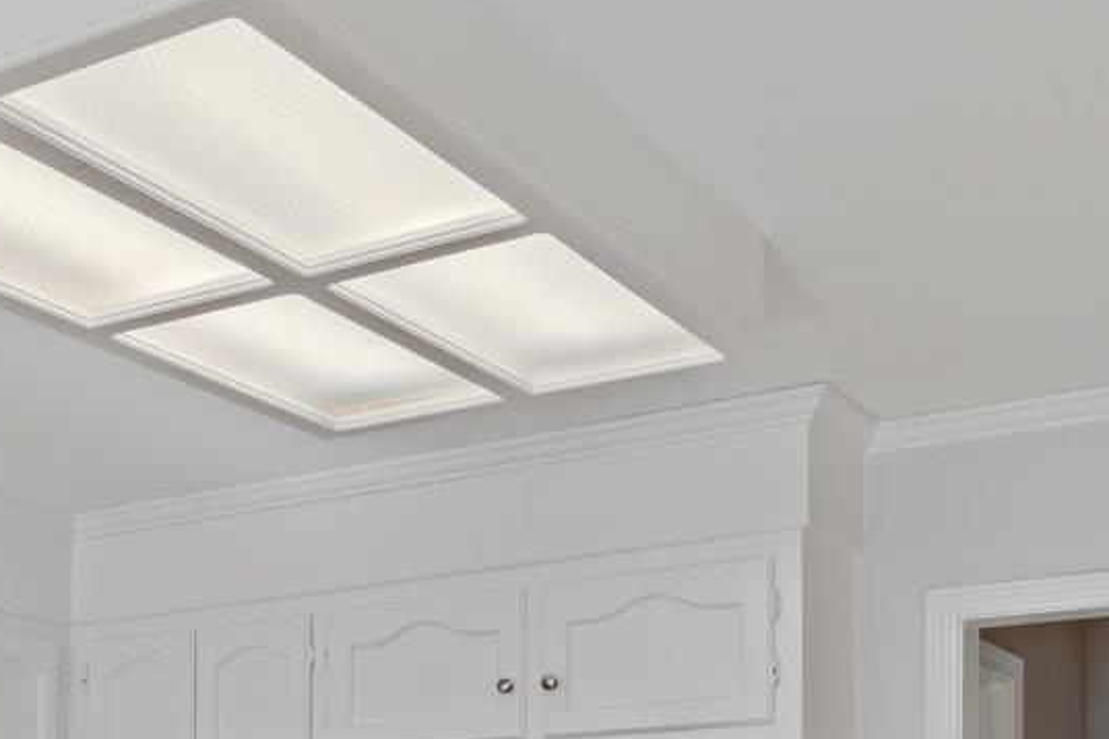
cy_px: 932
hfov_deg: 31.3
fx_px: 1879
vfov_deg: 20.5
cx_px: 103
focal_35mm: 61
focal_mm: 16
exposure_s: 1/3
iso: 200
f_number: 9
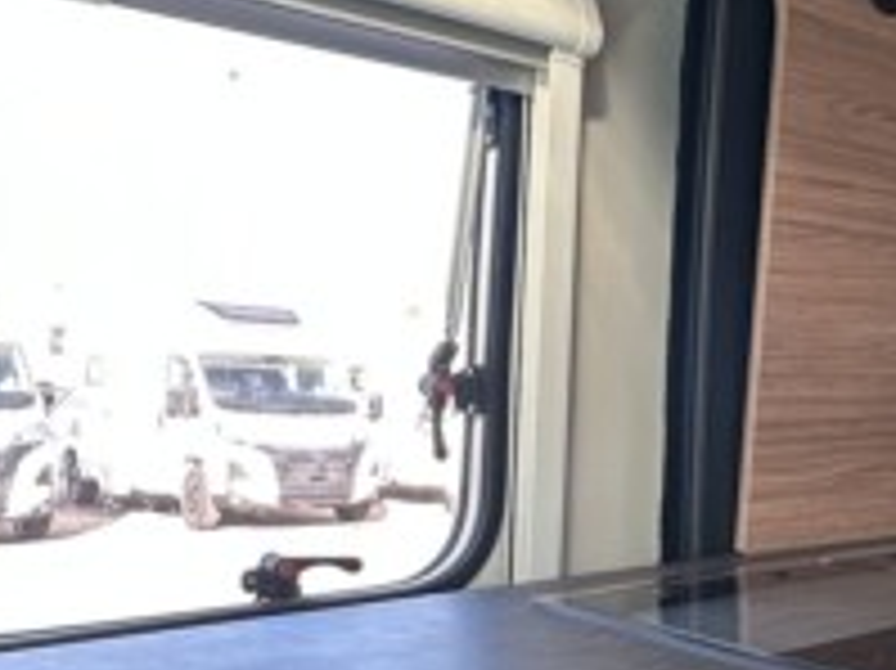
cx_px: 761
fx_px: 1164
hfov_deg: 39.8
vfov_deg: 32.1
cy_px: 355
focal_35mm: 45
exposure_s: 1/60
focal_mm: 2.22
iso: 400
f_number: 2.2
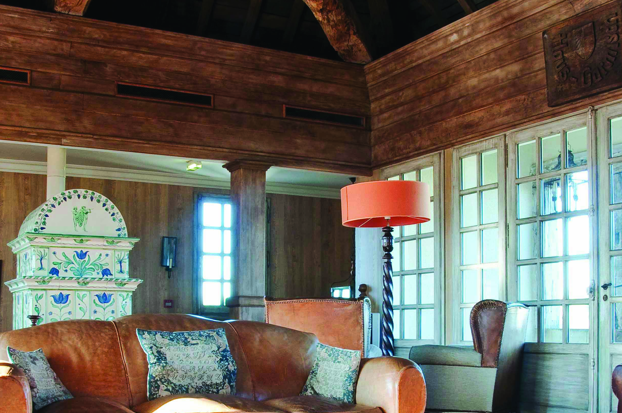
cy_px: 309
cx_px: 332
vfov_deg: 28.2
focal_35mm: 47
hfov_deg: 41.9
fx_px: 811
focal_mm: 18
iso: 200
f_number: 22
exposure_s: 1
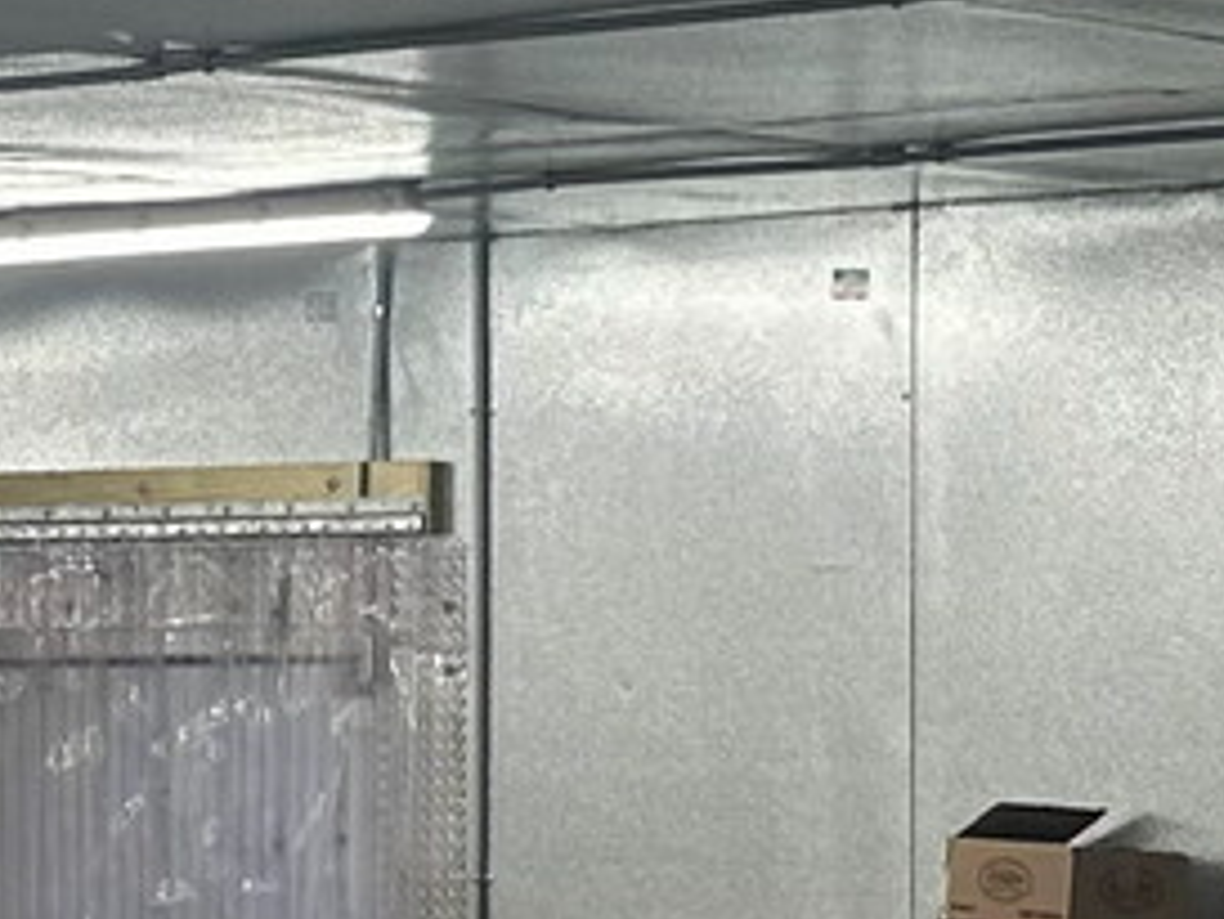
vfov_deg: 8.3
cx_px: -148
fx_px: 6367
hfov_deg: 10.8
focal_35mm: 180
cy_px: 614
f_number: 1.78
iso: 100
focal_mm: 6.86
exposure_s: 1/164
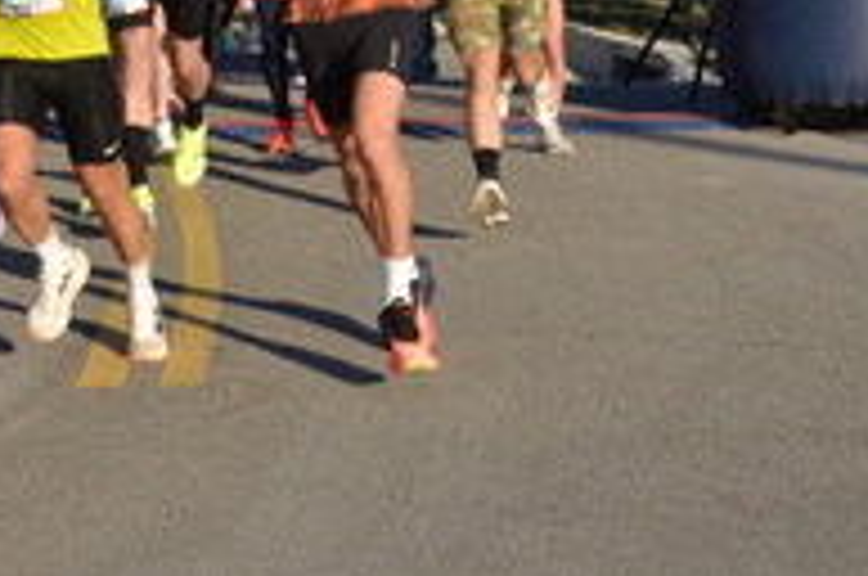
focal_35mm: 137
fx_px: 3298
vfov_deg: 9.7
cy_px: -234
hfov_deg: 14.7
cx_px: -40
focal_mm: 32
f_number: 16
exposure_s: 1/500
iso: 800
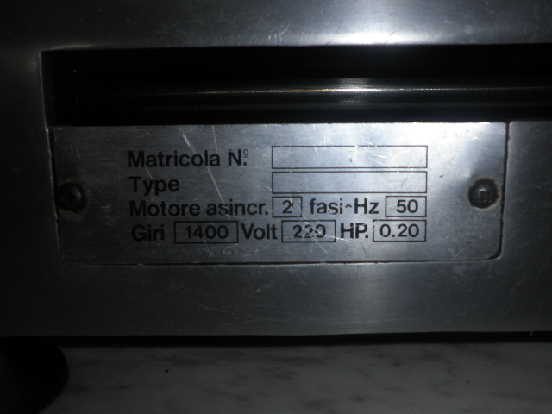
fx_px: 574
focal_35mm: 36
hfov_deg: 51.4
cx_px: 276
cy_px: 207
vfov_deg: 39.7
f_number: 5.6
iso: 64
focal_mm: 6.3
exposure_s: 1/30
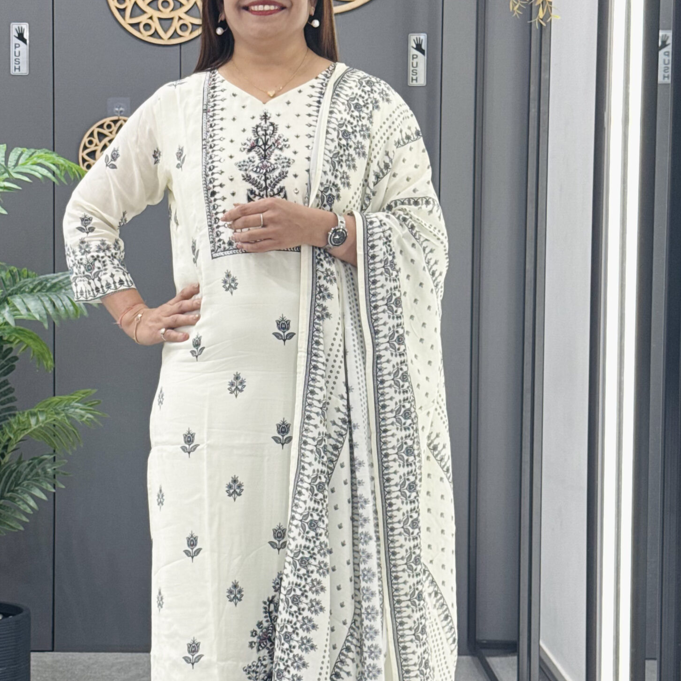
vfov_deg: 23.0
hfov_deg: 23.0
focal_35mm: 75
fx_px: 1669
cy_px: 383
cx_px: 237
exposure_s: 1/199
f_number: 1.78
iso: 64
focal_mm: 6.76
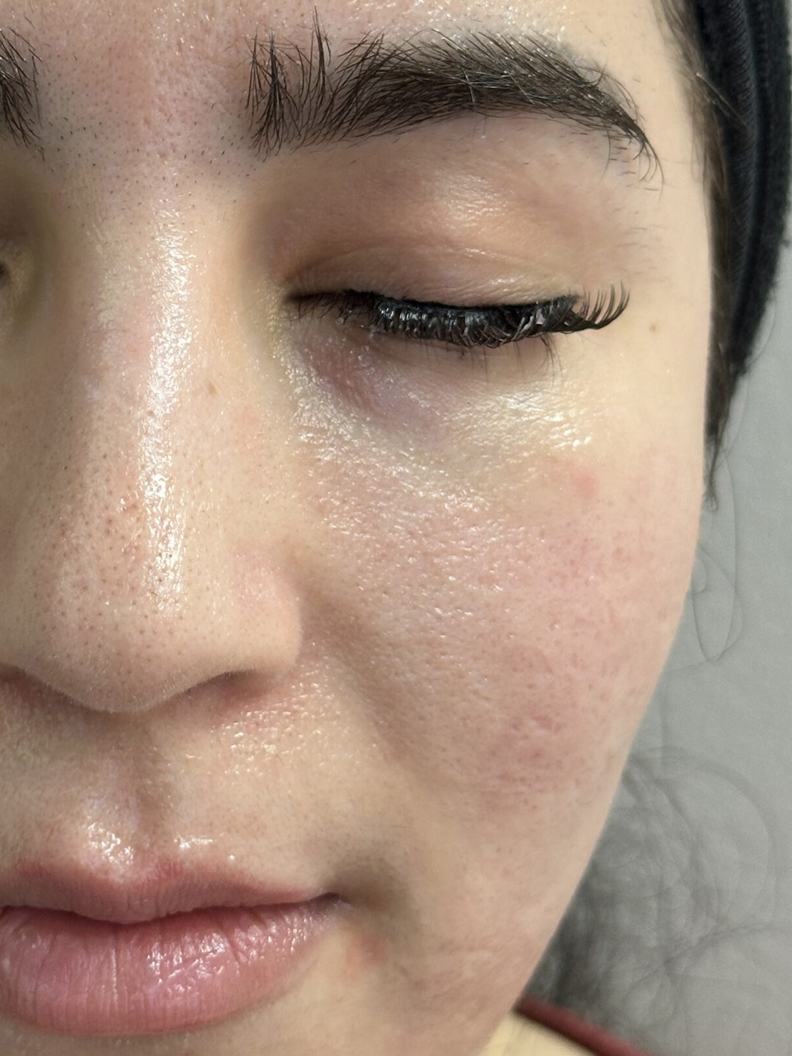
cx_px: 222
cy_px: 466
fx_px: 2258
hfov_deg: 19.8
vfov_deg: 26.3
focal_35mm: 74
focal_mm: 6.86
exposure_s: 1/60
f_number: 1.78
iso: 125
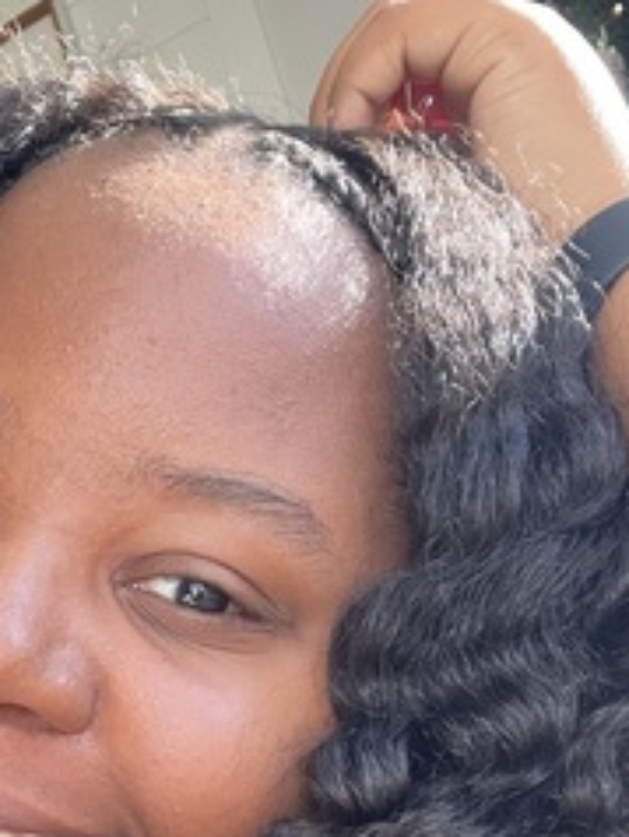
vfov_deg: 29.9
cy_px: 675
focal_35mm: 63
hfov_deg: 23.0
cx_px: 114
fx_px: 1524
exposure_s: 1/60
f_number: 2.2
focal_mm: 2.71
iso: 125
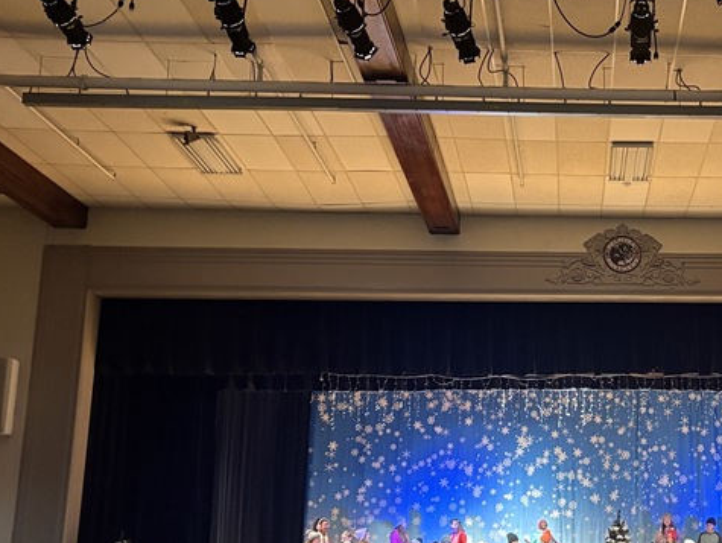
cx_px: 640
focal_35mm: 56
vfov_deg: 26.1
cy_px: 318
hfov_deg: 32.7
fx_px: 1169
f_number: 1.6
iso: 500
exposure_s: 1/30
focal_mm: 5.96
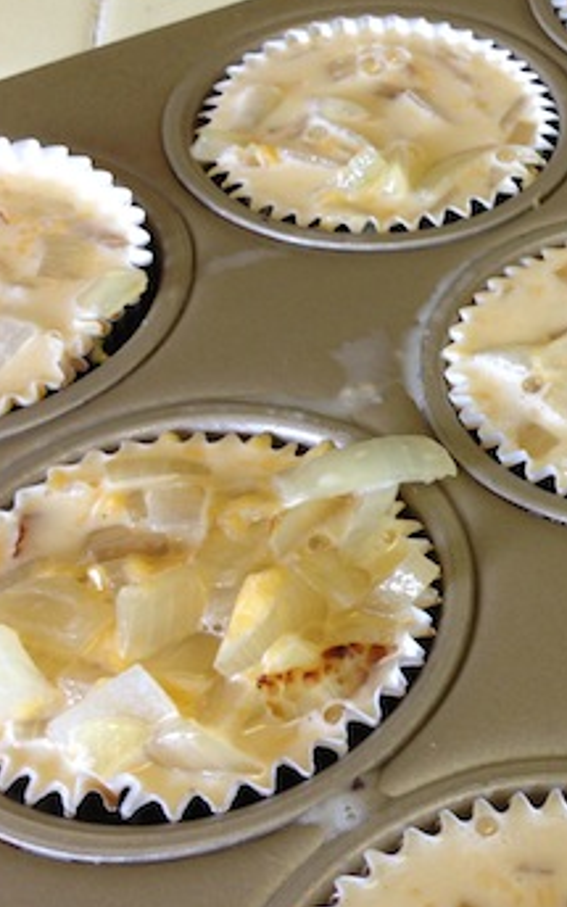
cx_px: 741
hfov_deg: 19.6
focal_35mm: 61
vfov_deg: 33.5
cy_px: 469
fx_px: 1508
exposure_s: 1/24
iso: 64
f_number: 2.4
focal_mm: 4.13
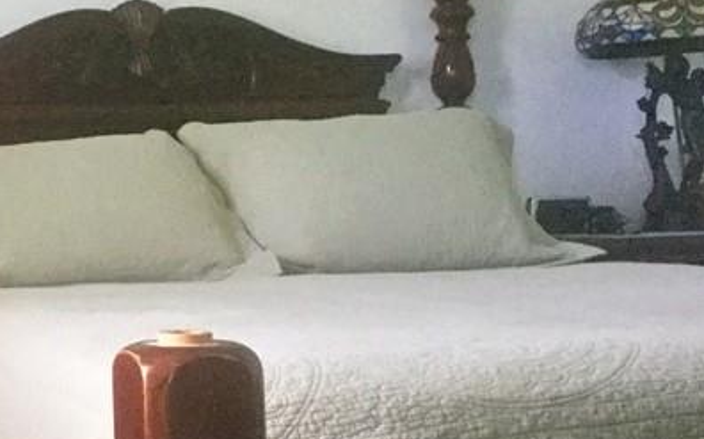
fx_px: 1630
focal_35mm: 85
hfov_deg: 22.1
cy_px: 210
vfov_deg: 15.3
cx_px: -185
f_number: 2.4
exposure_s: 1/20
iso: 200
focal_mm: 3.3
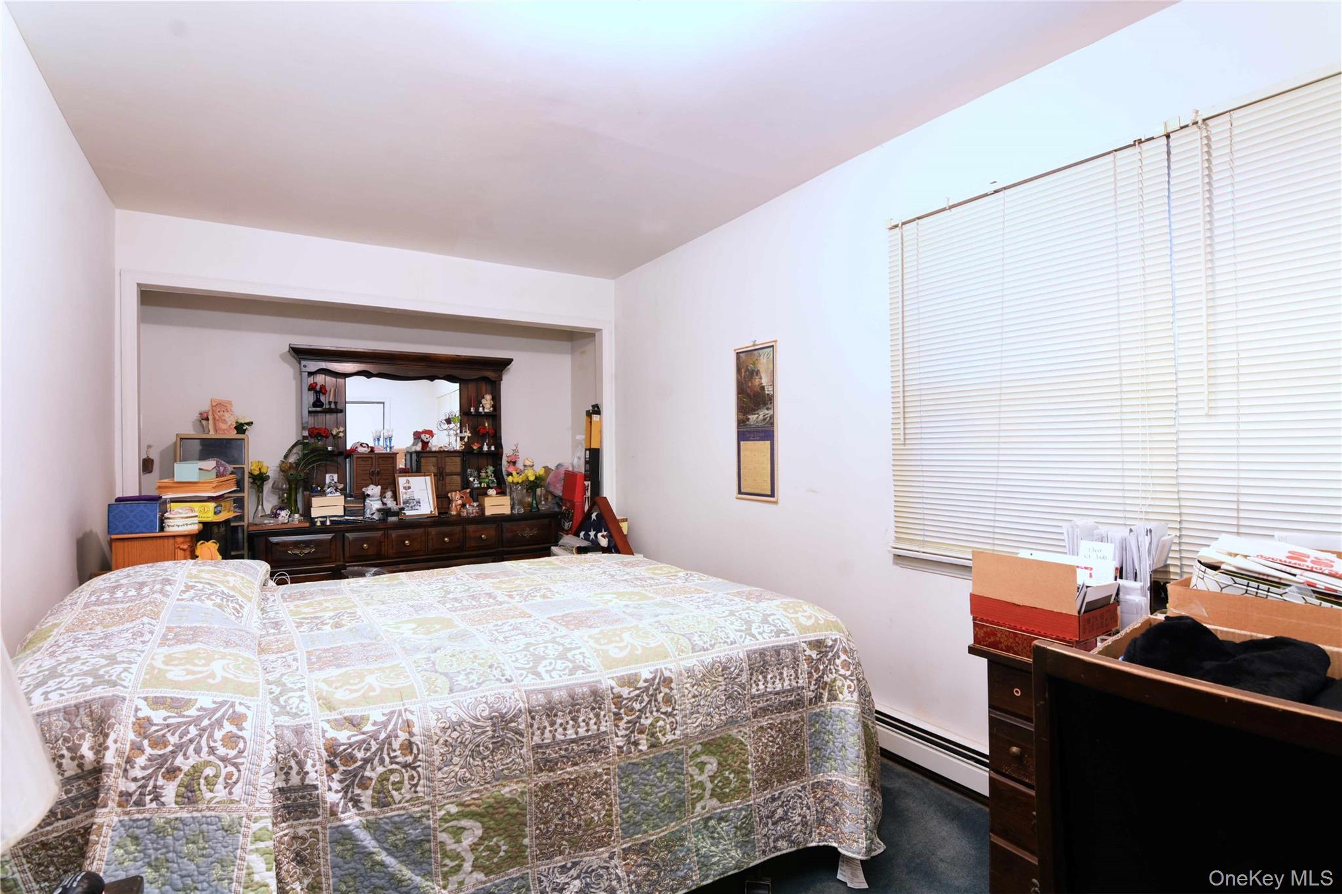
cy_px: 447
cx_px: 671
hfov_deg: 95.0
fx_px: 615
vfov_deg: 72.0
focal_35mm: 16
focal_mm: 11
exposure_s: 1/2.5
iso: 320
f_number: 9
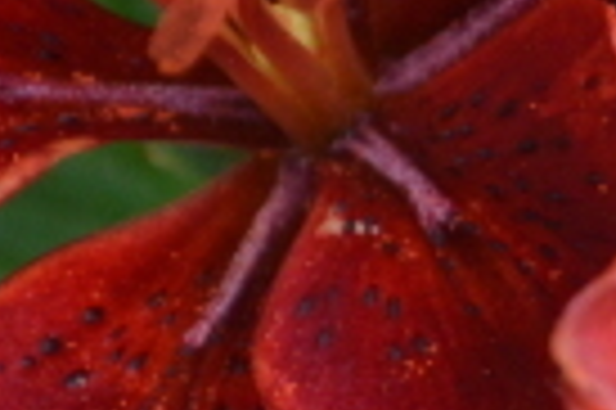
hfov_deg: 1.1
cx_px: 1012
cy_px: -246
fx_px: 32558
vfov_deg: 0.7
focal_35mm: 1905
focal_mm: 170
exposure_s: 1/500
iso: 800
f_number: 6
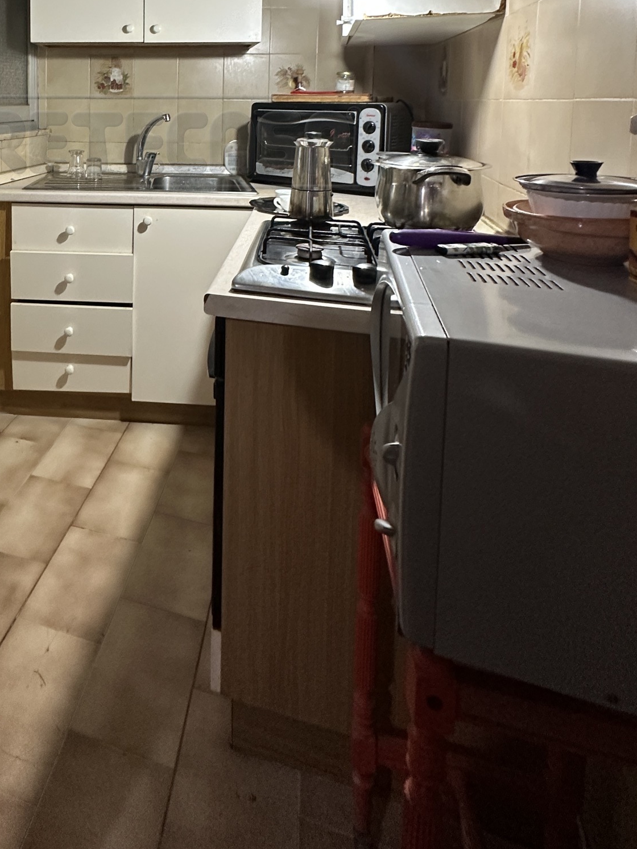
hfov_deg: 52.8
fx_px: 589
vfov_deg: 63.8
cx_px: 121
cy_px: 142
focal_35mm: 24
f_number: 2.2
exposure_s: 1/50
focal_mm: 2.22
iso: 250
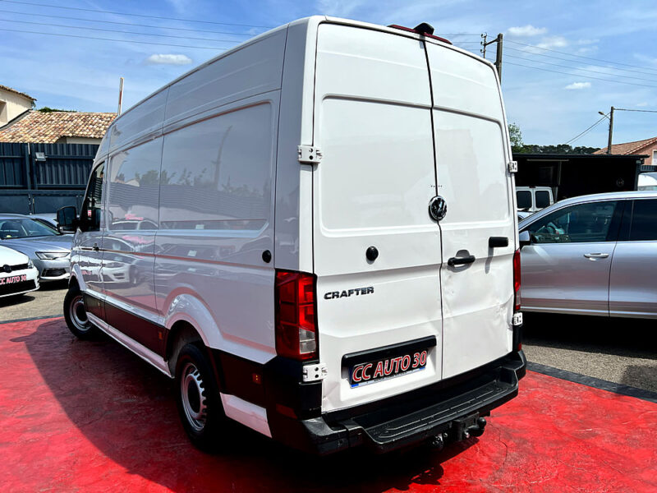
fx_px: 493
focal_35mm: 26
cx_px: 328
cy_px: 246
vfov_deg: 53.1
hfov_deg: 67.3
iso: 50
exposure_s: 1/6579
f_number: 1.5
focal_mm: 5.7
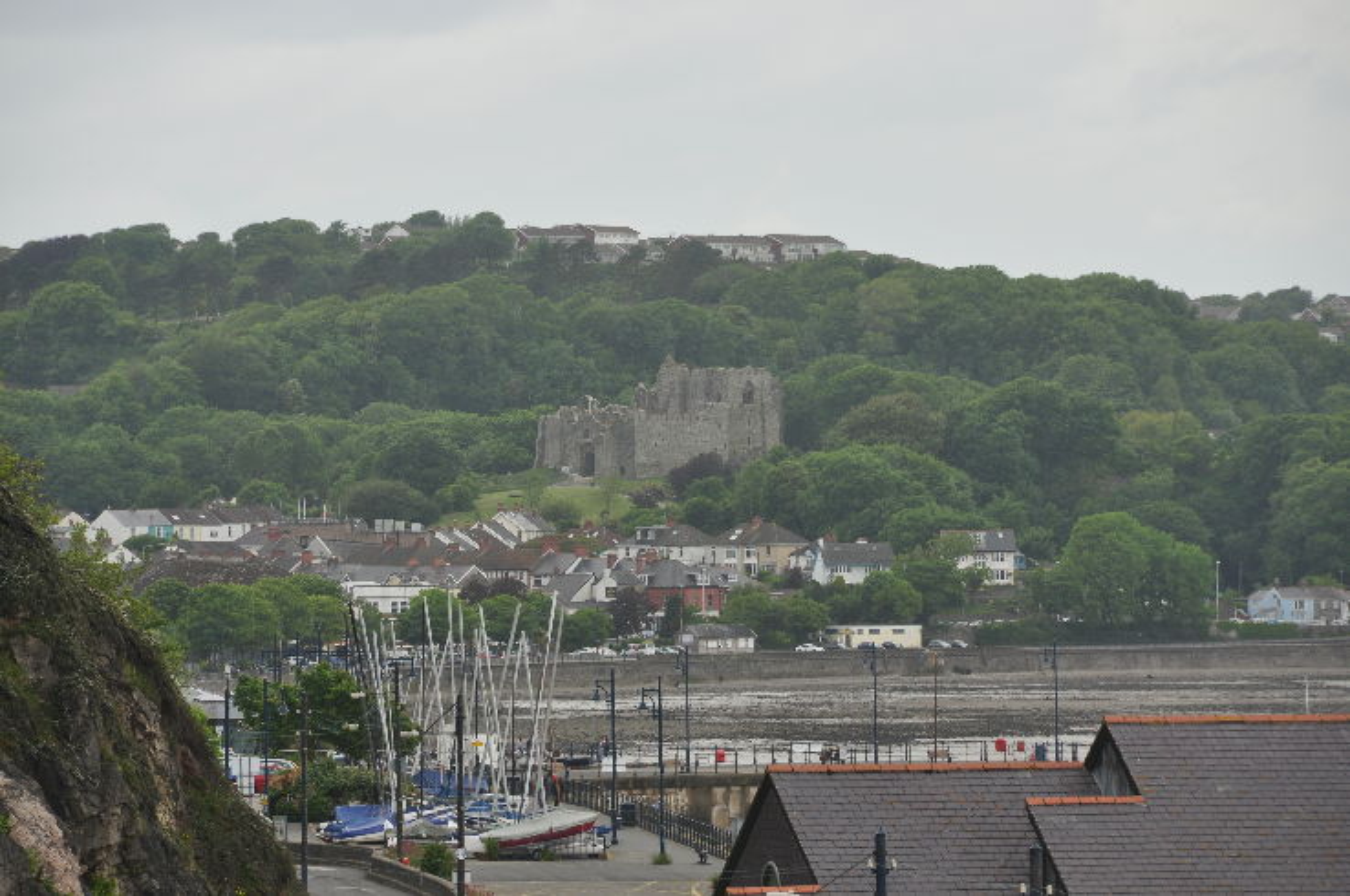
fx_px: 11235
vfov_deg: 4.6
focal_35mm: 300
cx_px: 675
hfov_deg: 6.9
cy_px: 448
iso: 200
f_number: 8
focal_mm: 200
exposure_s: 1/160
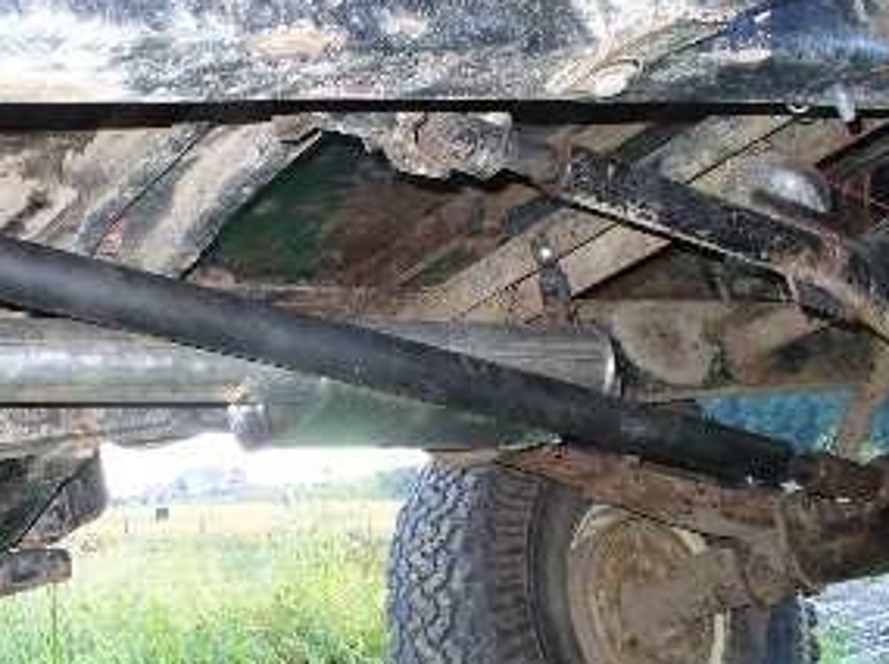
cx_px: 346
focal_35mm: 52
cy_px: 402
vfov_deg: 27.9
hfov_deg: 36.7
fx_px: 1334
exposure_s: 1/60
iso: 200
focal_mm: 6.1
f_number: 2.8
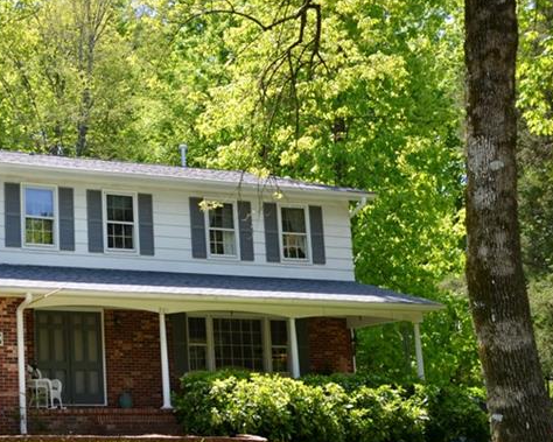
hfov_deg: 24.7
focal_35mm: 73
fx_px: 1195
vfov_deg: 21.0
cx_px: -18
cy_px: 253
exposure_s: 1/125
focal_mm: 24
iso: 110
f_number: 5.6
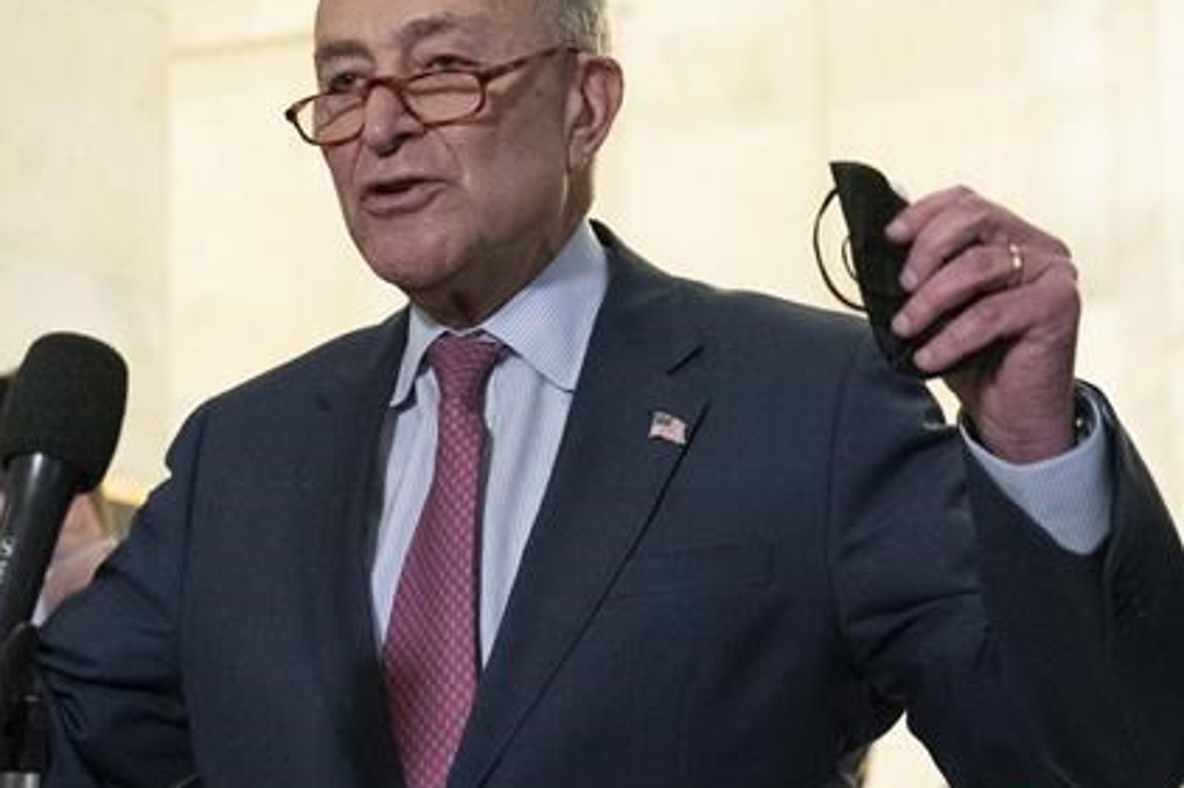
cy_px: 394
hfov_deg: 27.3
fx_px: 2433
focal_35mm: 74
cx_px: 438
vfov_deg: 18.4
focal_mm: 48
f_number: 4
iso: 8000
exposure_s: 1/320
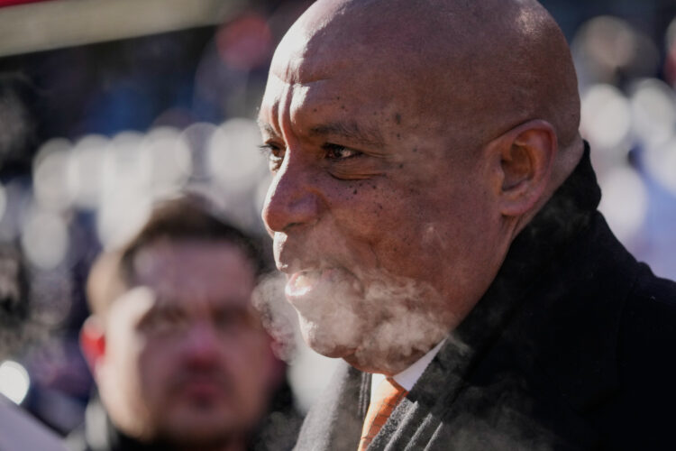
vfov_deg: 5.7
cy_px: 226
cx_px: 338
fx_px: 4488
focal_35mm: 239
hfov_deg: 8.6
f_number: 6.3
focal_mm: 239
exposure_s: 1/2500
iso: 1250
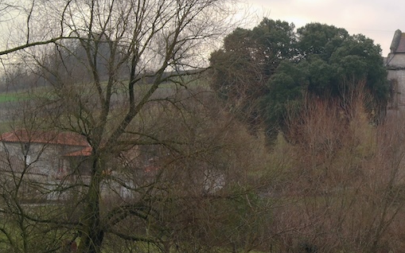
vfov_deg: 7.1
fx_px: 2042
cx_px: 458
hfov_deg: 11.2
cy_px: 169
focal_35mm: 185
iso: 200
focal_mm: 50
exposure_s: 1/125
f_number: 5.6
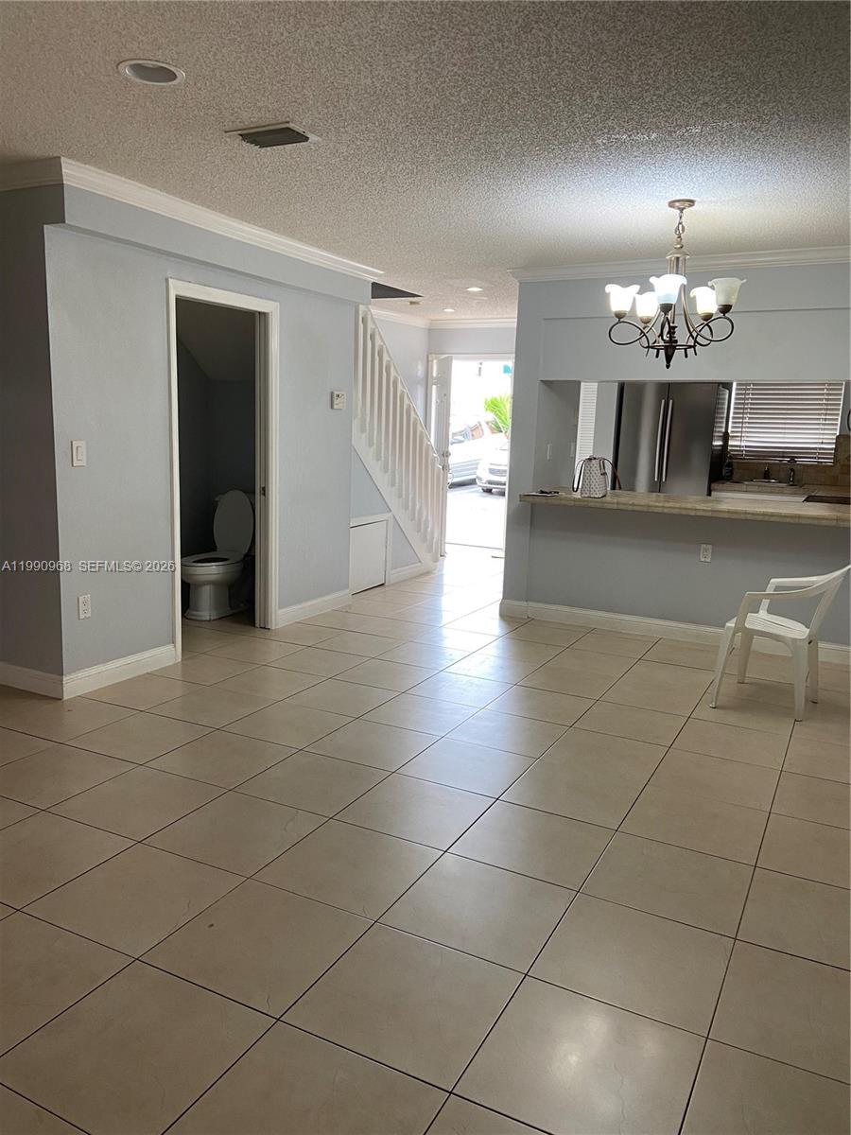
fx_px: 852
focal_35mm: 26
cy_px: 568
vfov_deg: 67.3
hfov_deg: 53.1
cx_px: 426
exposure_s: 1/60
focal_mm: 4.25
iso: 80
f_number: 1.8
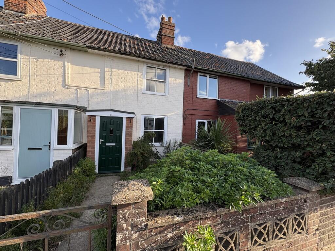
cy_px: 126
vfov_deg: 85.7
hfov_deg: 102.1
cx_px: 168
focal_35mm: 14
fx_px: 135
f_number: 2.2
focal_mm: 2.22
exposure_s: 1/418
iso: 40
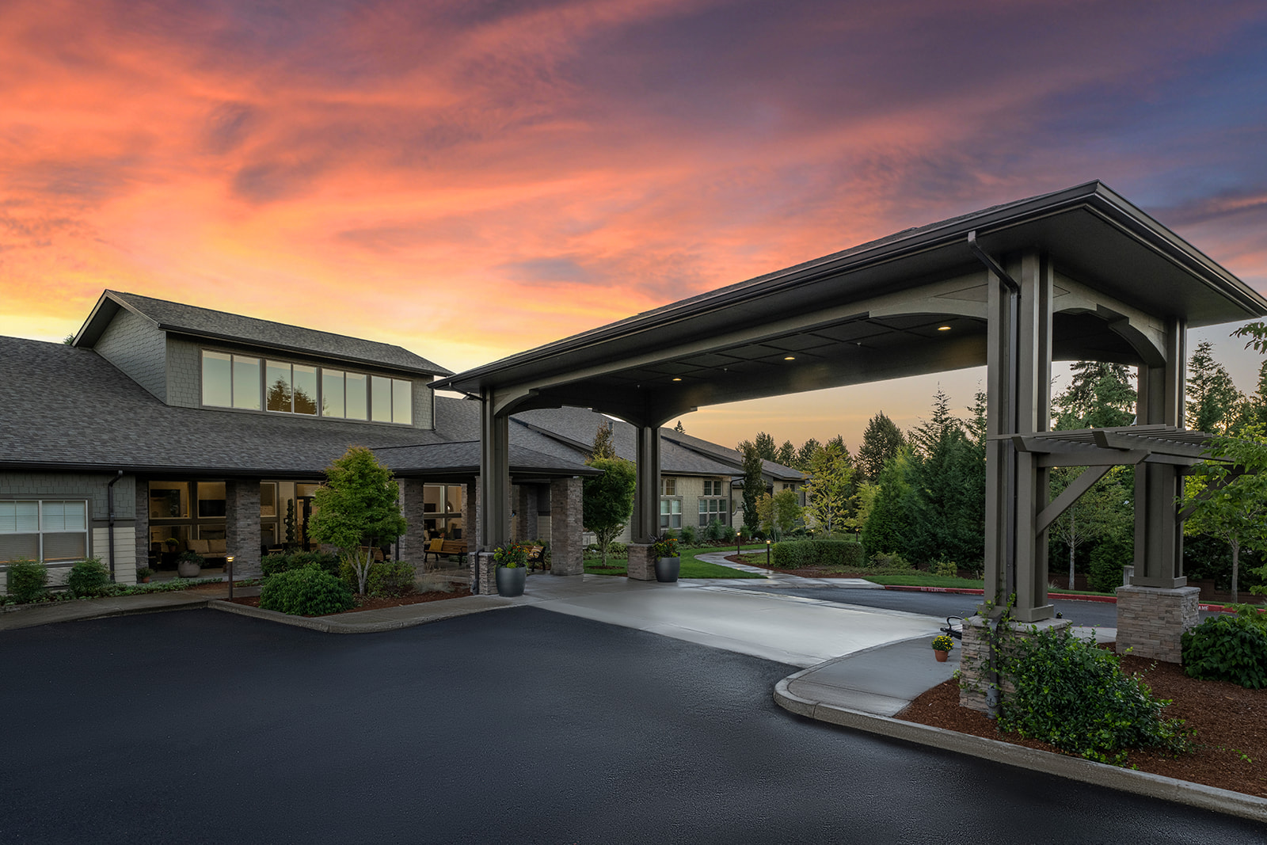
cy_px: 422
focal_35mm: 20
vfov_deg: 61.9
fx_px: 704
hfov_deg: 84.0
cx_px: 634
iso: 800
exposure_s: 1/50
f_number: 7.1
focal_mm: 20
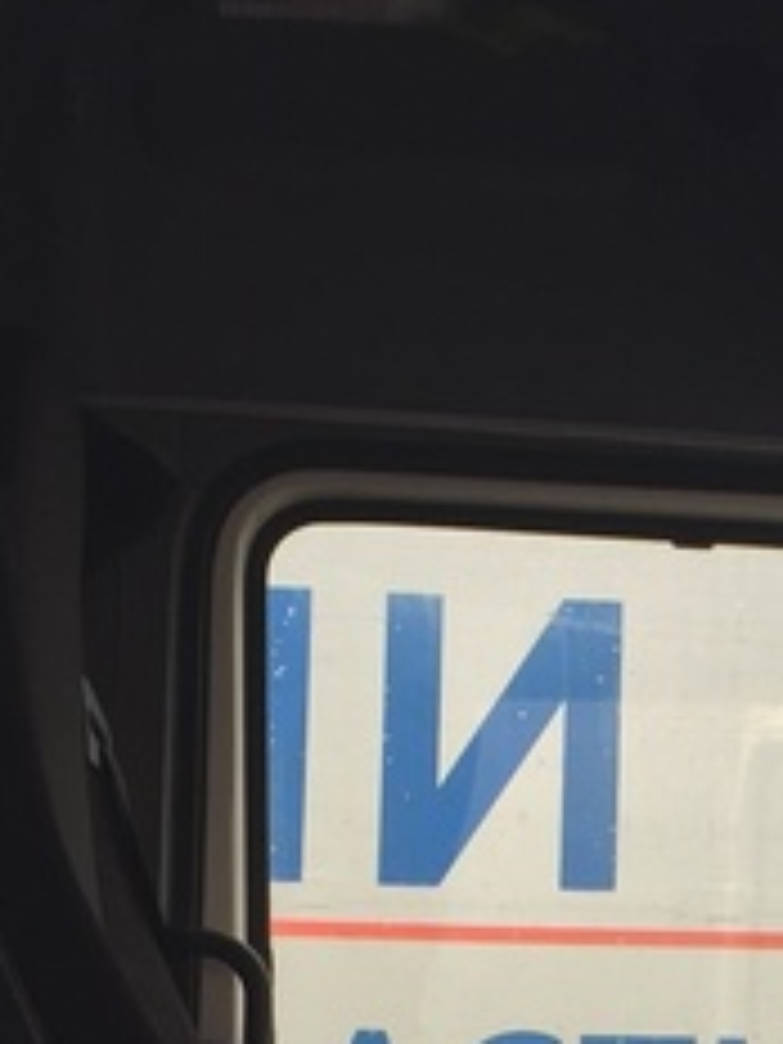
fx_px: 3076
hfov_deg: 14.2
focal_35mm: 102
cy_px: 1251
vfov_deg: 18.3
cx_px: 842
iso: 32
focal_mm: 4.15
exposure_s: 1/115
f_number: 2.2
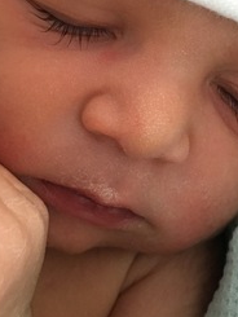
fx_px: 650
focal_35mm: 71
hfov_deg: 20.7
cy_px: 109
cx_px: 109
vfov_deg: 27.2
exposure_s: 1/17
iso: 400
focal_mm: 4.15
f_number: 2.2
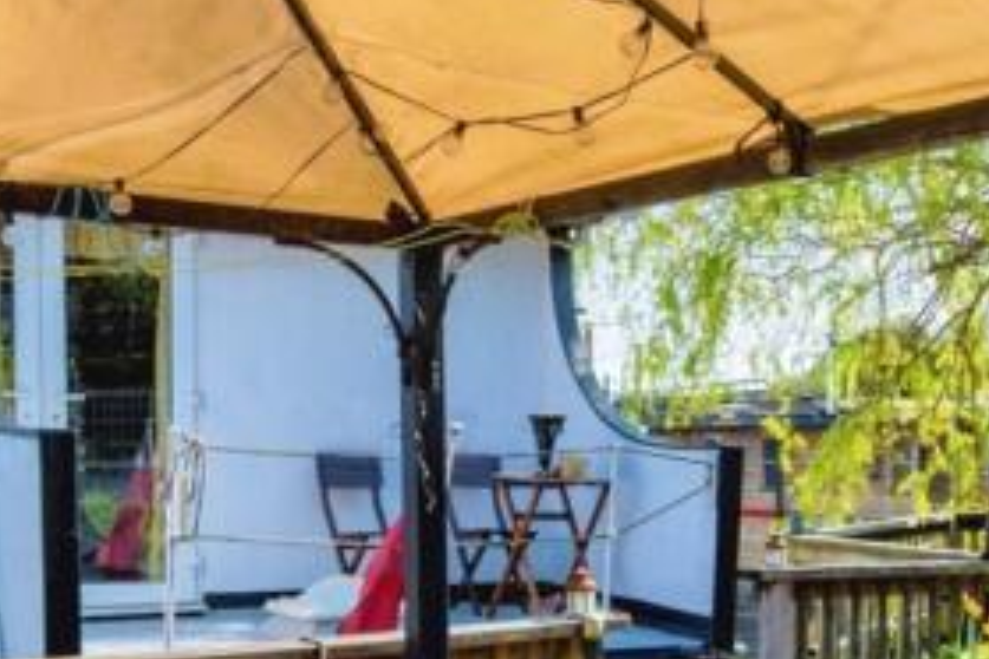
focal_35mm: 55
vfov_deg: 23.2
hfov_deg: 35.3
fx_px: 1511
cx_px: 766
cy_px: 717
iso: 200
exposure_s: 1/640
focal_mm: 10
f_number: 7.1
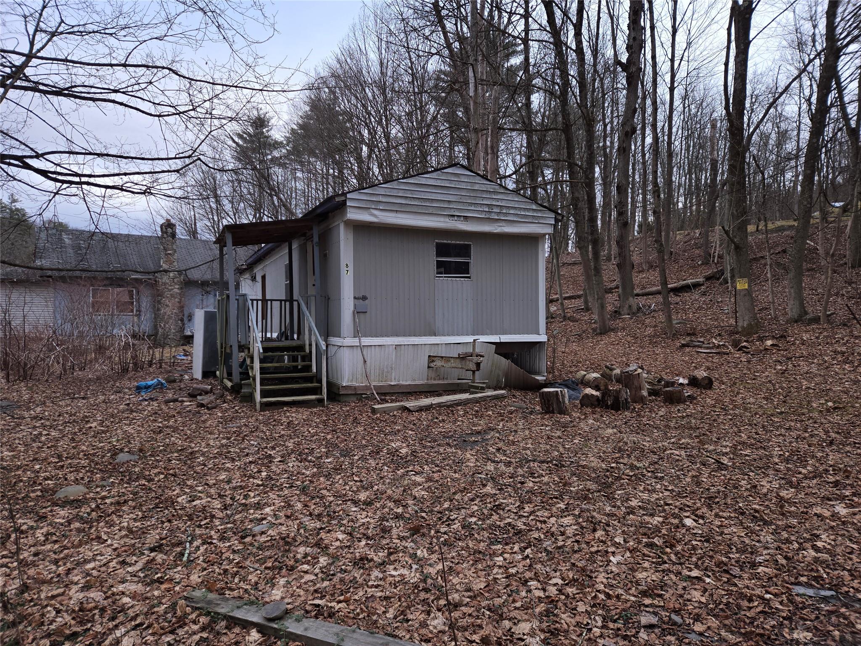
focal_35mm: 23
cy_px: 323
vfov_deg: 58.9
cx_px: 430
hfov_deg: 73.9
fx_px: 572
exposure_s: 1/120
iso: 25
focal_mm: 5.4
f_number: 1.8
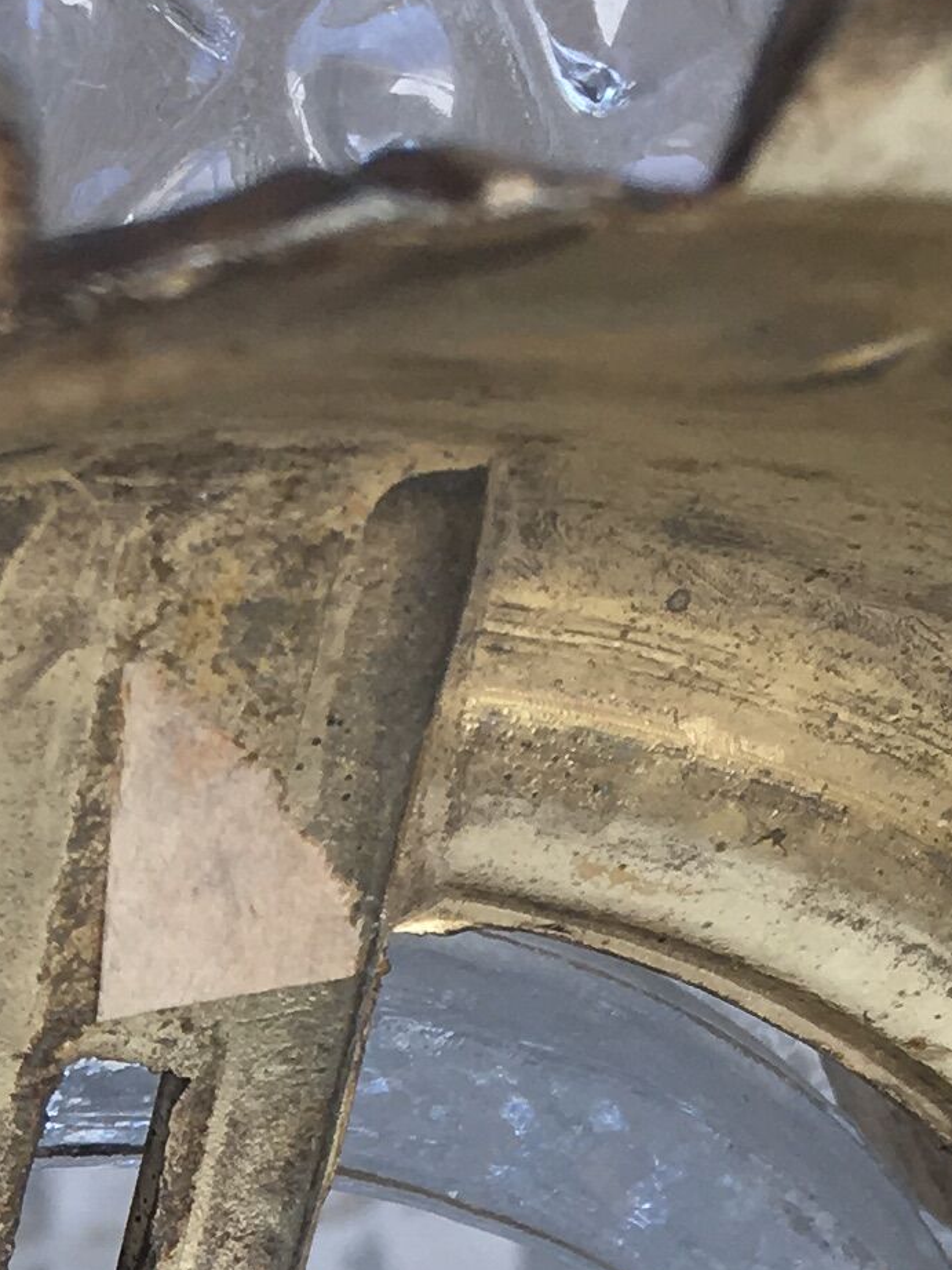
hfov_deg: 11.1
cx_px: -570
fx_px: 4656
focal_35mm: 127
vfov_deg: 14.7
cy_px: 1728
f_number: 2.2
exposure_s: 1/100
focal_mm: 4.15
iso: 25
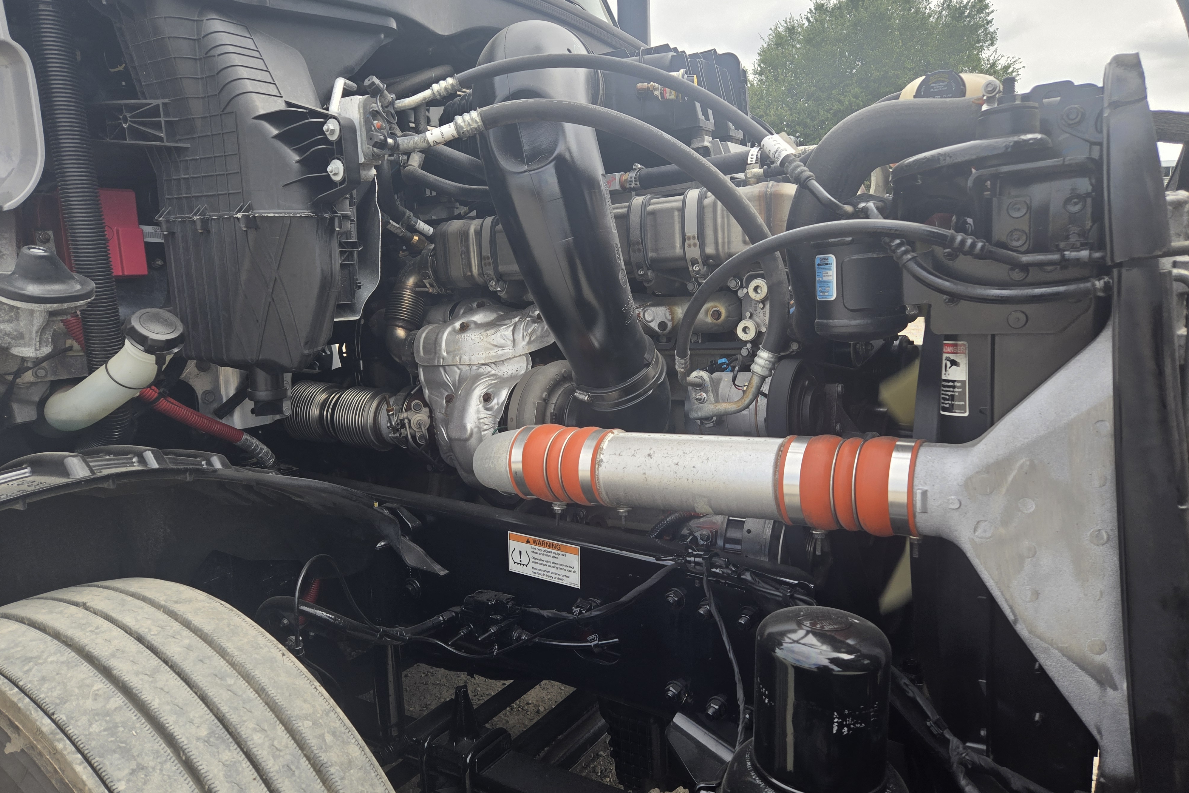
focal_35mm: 24
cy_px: 394
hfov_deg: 73.7
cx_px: 595
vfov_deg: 53.1
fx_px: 793
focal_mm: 5.4
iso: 25
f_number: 1.8
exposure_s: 1/866
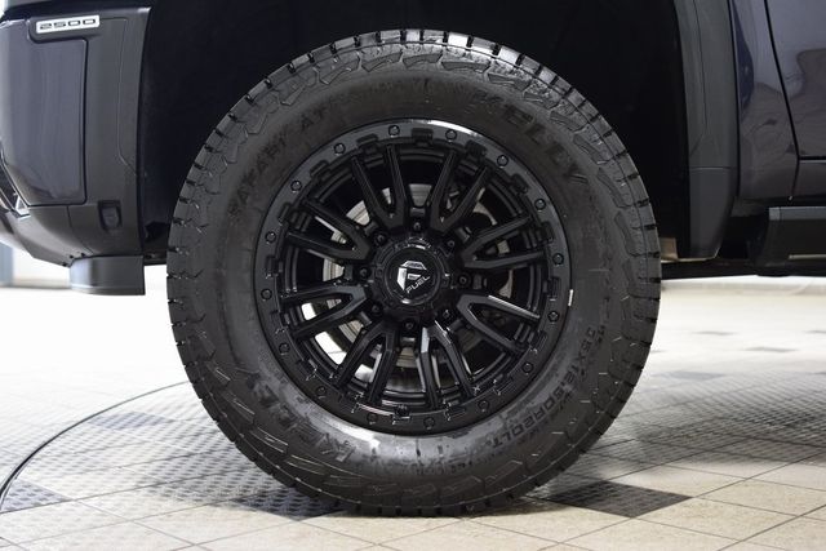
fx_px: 1067
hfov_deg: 42.3
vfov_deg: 29.0
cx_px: 413
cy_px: 276
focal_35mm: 46
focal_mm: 31
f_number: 3.2
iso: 1600
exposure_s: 1/60
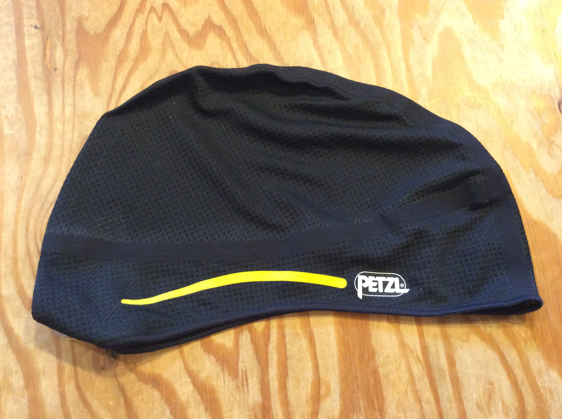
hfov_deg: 56.9
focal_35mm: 32
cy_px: 210
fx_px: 519
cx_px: 281
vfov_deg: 44.1
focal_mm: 3.3
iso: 250
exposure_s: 1/24
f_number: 2.4
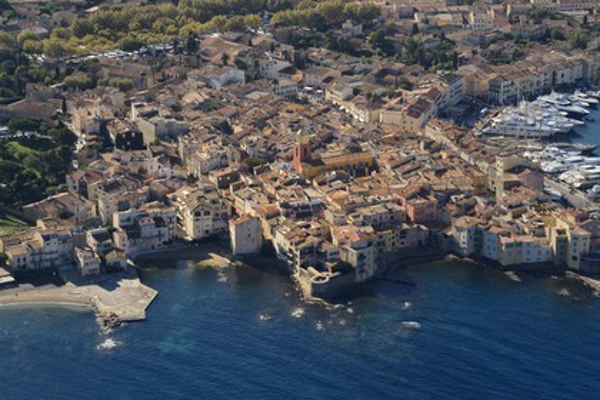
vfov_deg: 12.2
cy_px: 200
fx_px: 1867
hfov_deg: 18.3
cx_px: 300
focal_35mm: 112
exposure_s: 1/1600
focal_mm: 112
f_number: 9
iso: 800
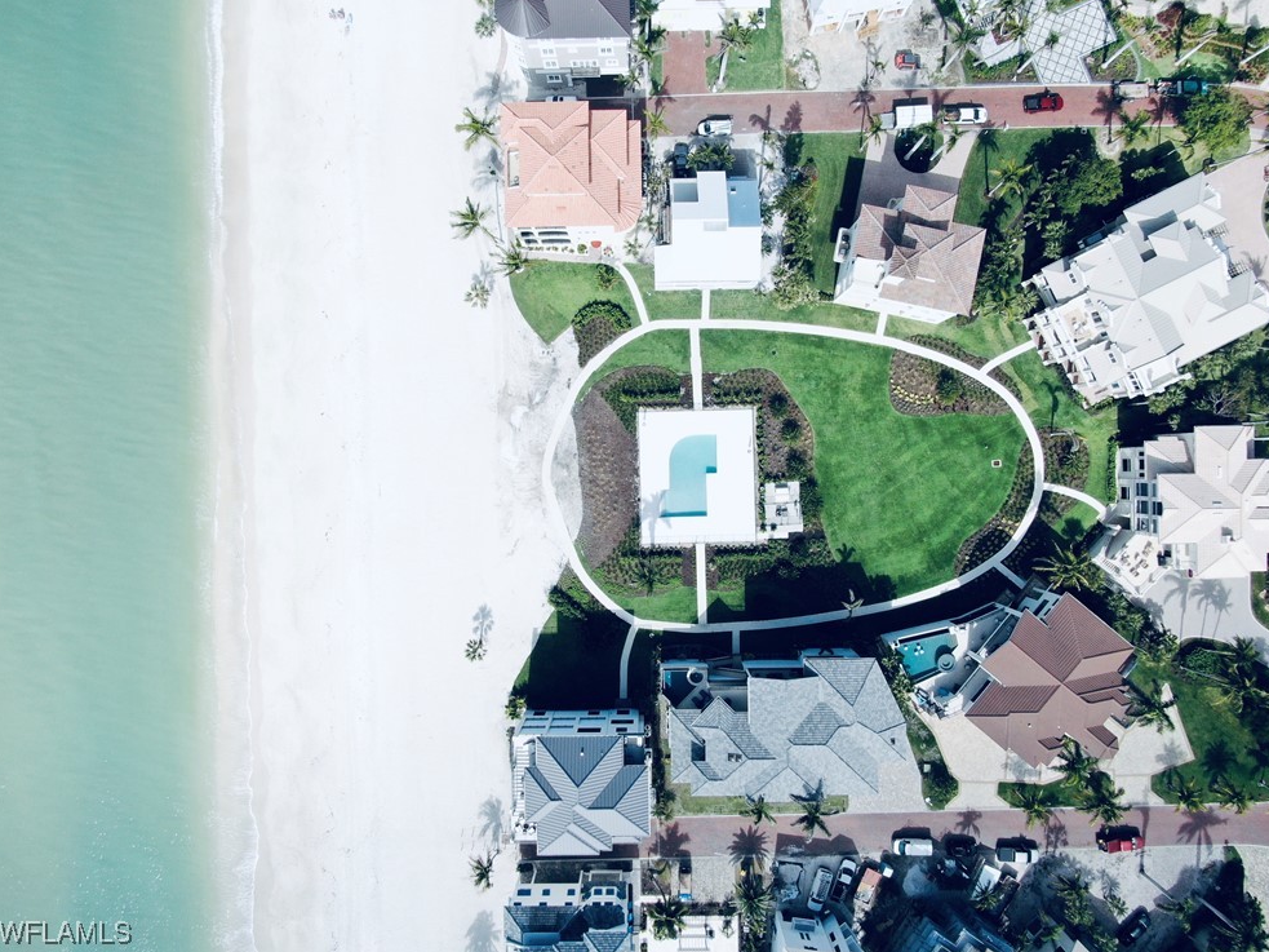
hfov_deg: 69.4
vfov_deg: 54.9
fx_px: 916
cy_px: 465
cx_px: 634
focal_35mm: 25
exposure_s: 1/1600
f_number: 2.8
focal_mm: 4.39
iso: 100
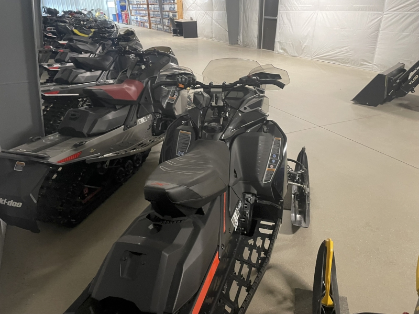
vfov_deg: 53.1
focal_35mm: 26
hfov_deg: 67.3
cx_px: 210
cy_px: 157
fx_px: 315
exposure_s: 1/30
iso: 500
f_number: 1.6
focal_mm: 4.2
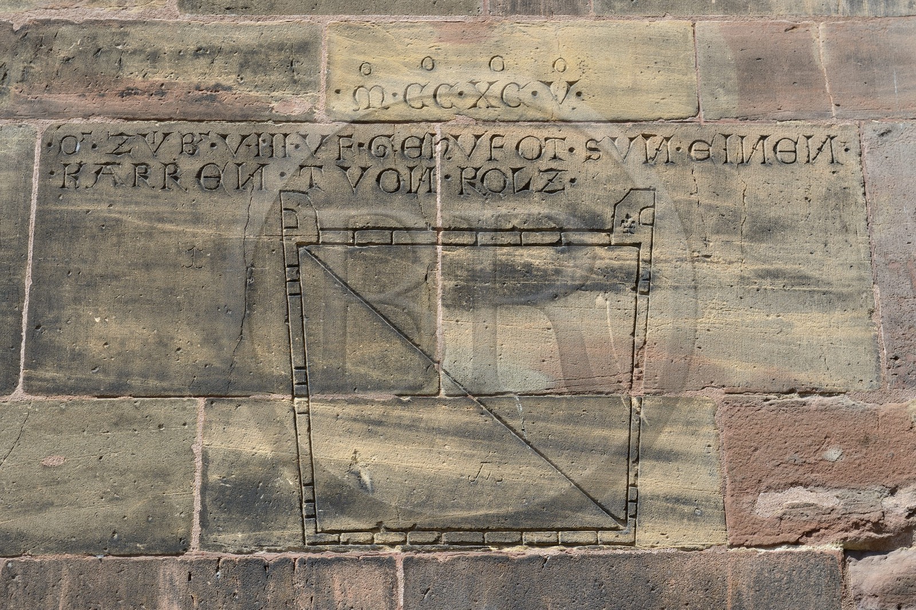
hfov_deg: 28.8
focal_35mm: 70
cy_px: 305
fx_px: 1781
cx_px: 458
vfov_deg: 19.4
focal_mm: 70
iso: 200
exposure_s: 1/320
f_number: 7.1
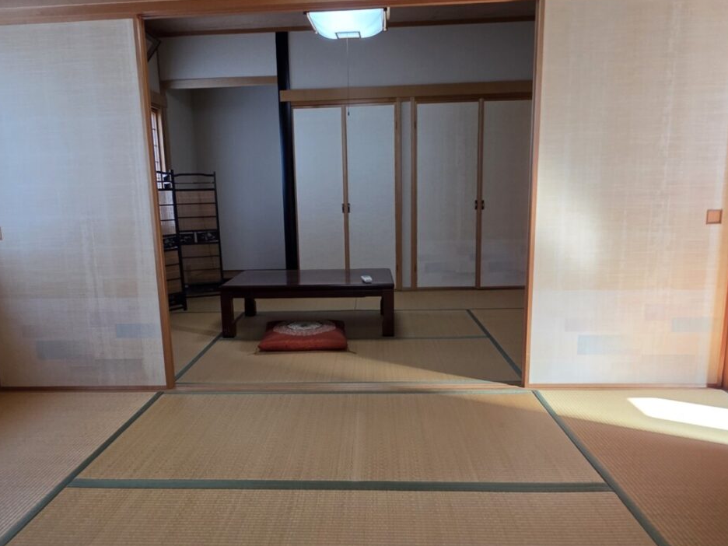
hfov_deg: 69.3
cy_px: 310
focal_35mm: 25
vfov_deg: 54.7
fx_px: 526
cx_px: 331
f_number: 1.9
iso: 160
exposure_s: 1/120
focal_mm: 2.2
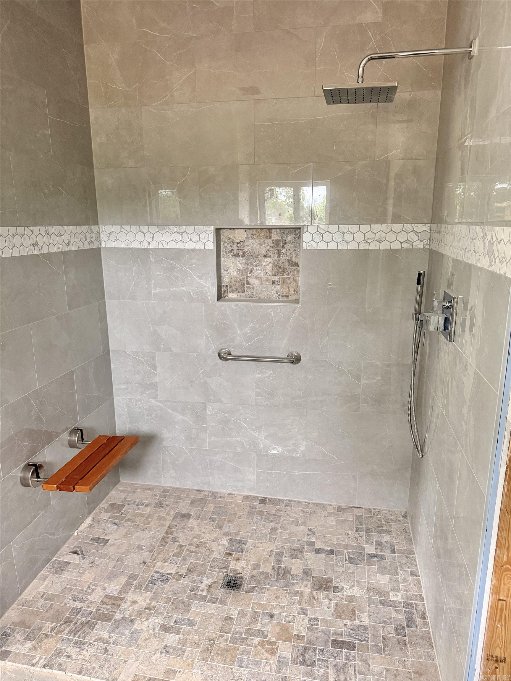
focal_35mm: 24
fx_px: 472
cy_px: 340
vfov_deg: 71.6
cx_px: 256
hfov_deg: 56.8
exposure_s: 1/60
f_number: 1.78
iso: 400
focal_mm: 6.76
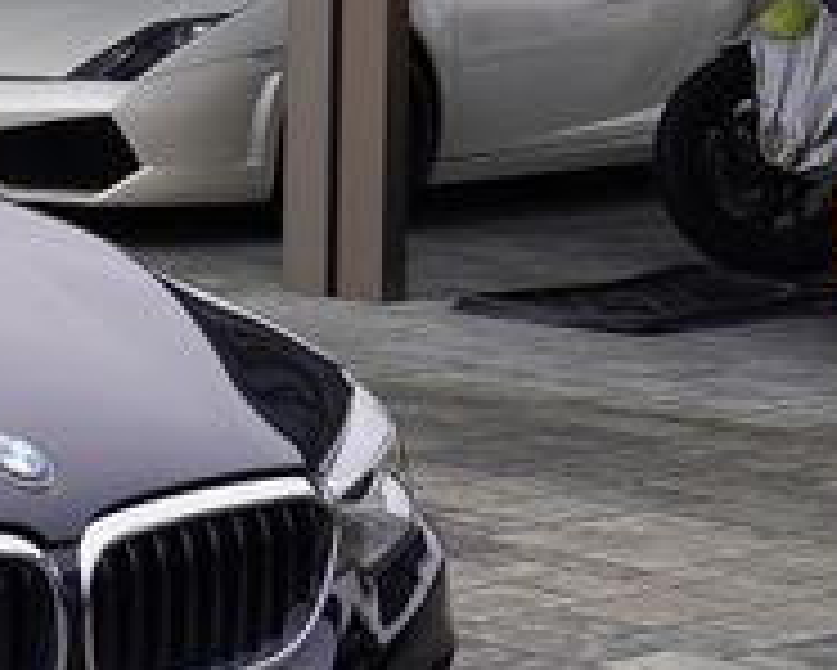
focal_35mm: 176
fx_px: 4362
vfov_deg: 8.7
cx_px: -760
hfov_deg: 10.2
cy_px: -88
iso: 100
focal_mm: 34
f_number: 6.3
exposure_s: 1/100
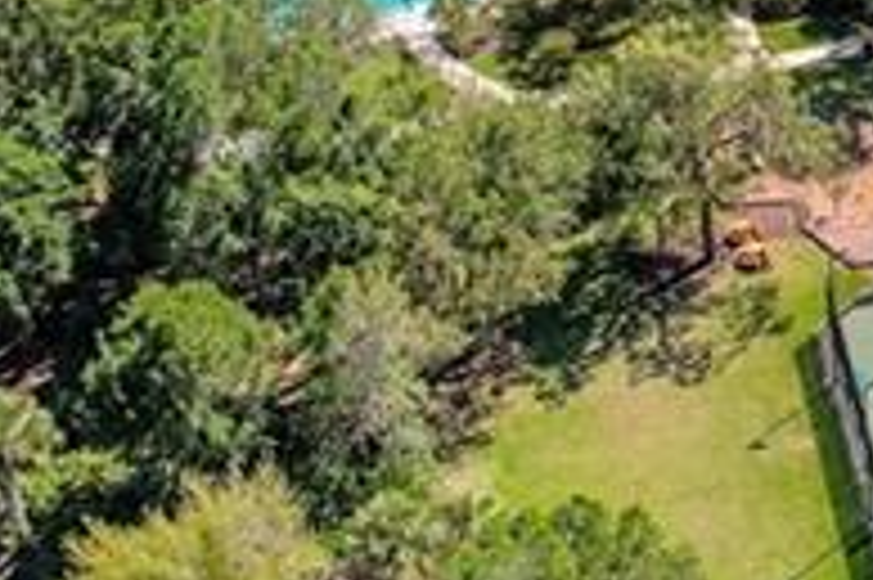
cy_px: 4
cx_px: 1143
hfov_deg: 16.6
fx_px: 2811
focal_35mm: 116
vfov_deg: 11.7
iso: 100
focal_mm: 8.38
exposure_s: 1/1500
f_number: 2.8
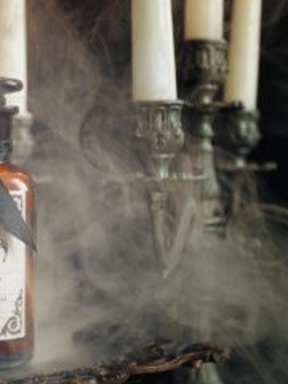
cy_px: 205
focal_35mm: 96
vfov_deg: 20.4
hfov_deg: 15.0
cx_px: -35
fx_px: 1065
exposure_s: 1/160
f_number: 4
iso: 2000
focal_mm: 38
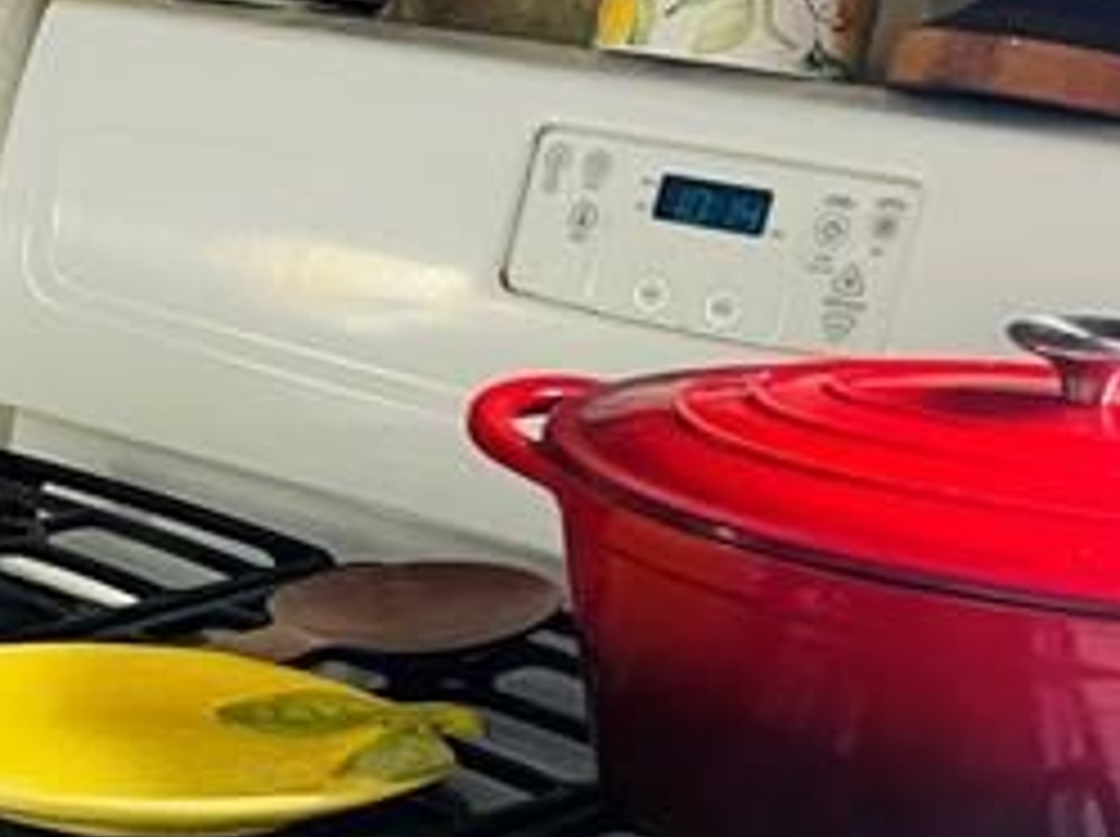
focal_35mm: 103
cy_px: 333
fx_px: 3328
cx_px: -877
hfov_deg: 16.2
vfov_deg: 14.3
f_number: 1.6
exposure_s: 1/60
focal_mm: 5.1
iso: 250
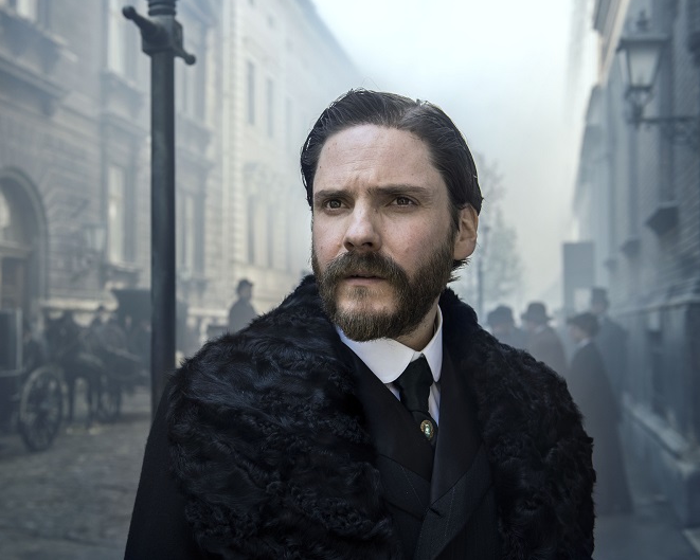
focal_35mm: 50
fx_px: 1036
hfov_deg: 37.2
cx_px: 286
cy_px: 279
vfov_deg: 30.3
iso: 500
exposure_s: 1/320
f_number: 5
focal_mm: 44
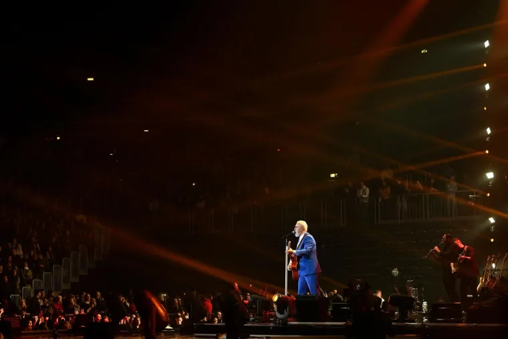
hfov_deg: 28.8
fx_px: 988
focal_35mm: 70
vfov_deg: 19.5
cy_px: 170
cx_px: 254
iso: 3200
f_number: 5.6
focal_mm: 70
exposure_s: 1/400
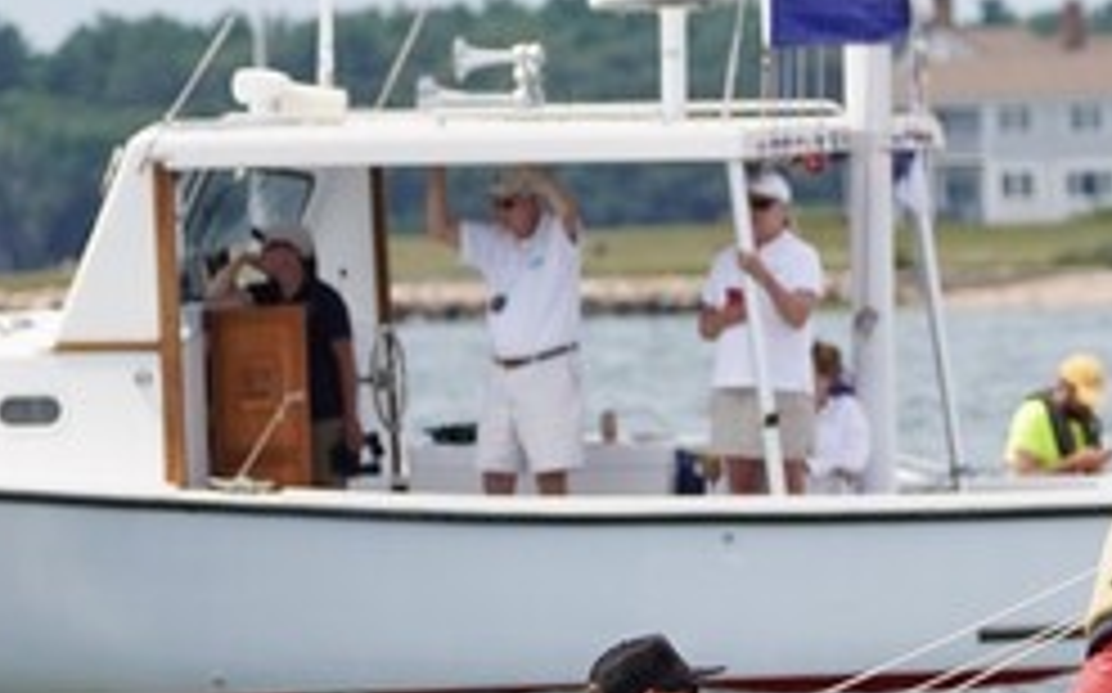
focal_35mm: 891
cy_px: 317
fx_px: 26984
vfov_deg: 1.5
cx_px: 1310
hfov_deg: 2.4
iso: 200
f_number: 5.6
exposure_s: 1/1250
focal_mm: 180
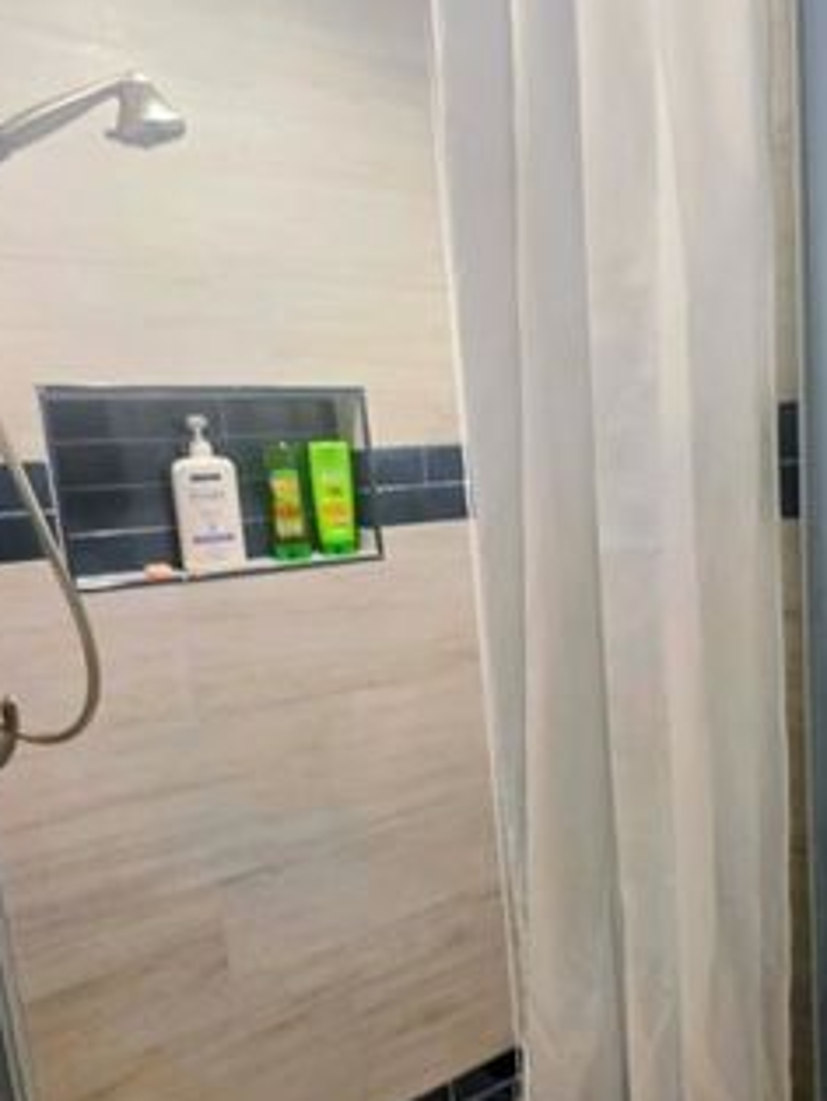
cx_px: 562
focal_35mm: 22
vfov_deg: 76.0
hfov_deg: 59.5
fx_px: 700
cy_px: 617
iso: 80
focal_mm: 2.2
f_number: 1.9
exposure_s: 1/32.6
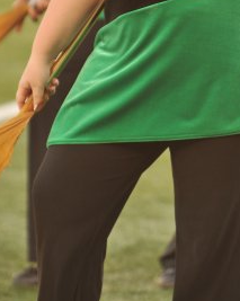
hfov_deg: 2.4
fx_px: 5630
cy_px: -14
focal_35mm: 633
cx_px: 148
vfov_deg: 3.1
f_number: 2.8
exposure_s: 1/400
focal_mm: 200
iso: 200
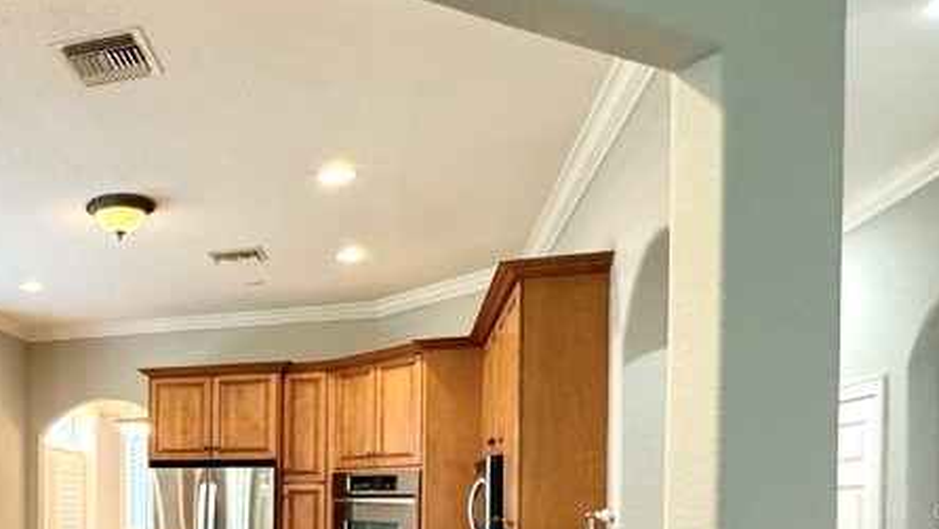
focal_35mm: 35
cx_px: 53
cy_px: 518
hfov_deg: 48.9
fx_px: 872
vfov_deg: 31.4
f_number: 2.2
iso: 320
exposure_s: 1/120
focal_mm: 2.22
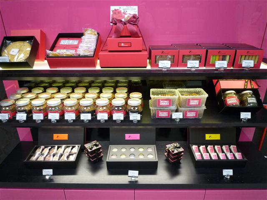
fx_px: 193
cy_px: 100
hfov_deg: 69.4
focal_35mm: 25
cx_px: 134
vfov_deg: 54.9
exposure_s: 1/30
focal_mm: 4.4
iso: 320
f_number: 2.8
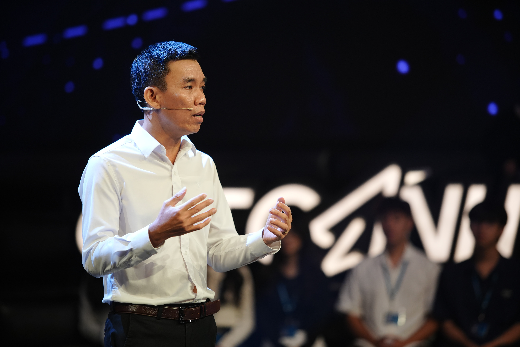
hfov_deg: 11.7
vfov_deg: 7.8
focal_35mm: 175
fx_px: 2528
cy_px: 174
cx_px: 260
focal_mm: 175
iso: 1000
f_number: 2.8
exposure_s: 1/200
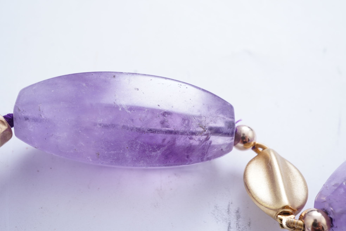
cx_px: 173
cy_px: 116
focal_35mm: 45
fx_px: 432
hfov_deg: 43.6
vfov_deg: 29.9
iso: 160
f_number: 18
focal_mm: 30
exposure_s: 1/30
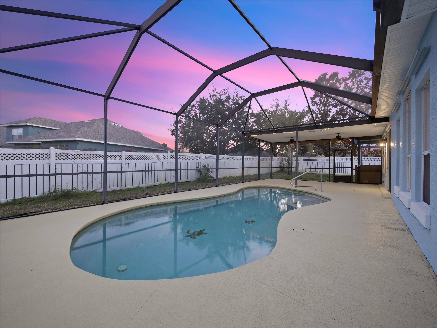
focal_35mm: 14
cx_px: 218
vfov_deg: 85.7
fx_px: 177
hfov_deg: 102.1
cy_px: 164
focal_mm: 7
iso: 400
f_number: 4
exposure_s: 1/5
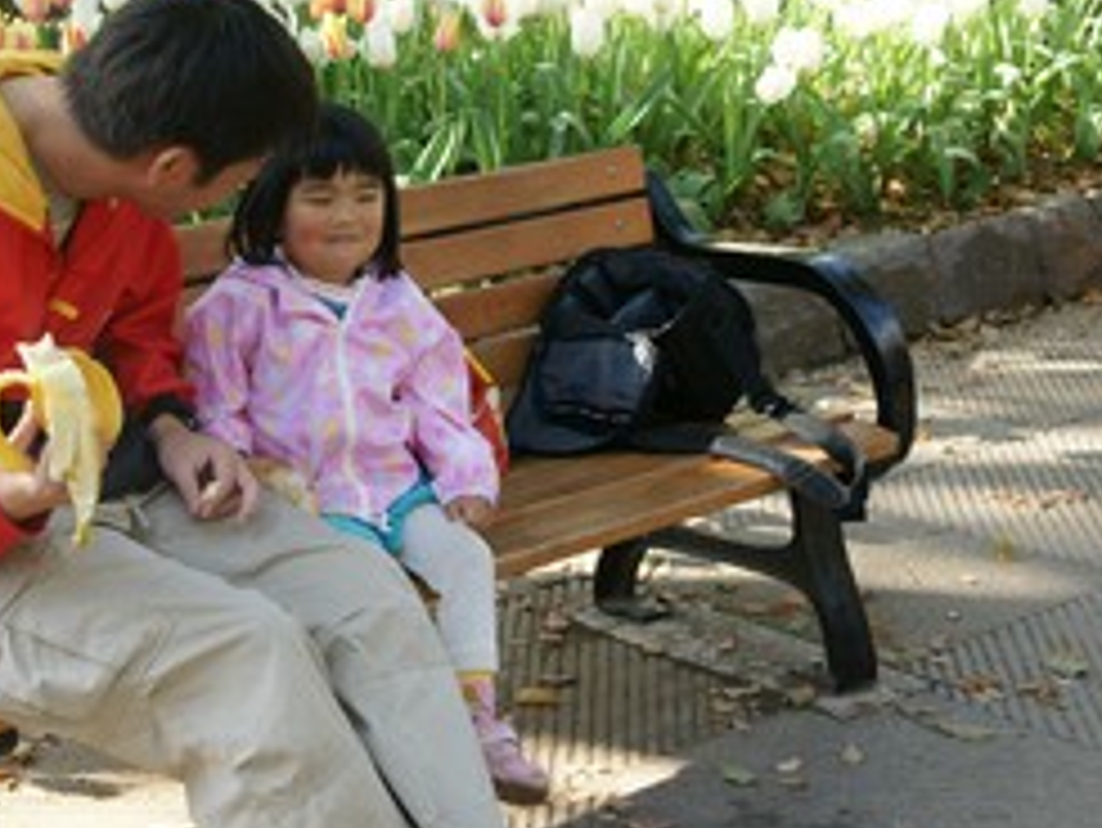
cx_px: 373
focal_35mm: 74
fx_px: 2357
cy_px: 281
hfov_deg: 26.2
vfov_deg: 19.9
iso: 200
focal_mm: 30
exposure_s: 1/160
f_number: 4.5
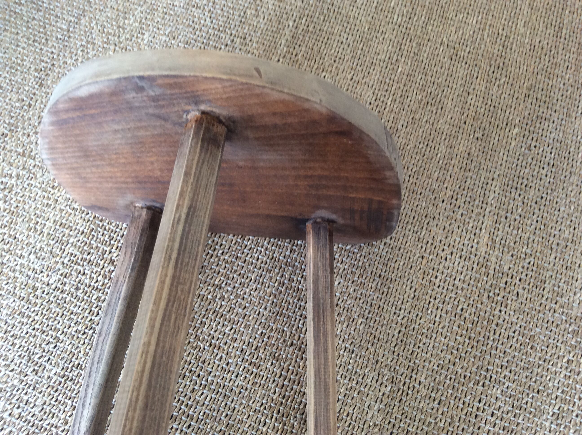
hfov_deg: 56.9
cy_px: 218
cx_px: 291
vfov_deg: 44.1
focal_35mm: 32
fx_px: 537
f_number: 2.4
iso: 80
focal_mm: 3.3
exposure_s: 1/25
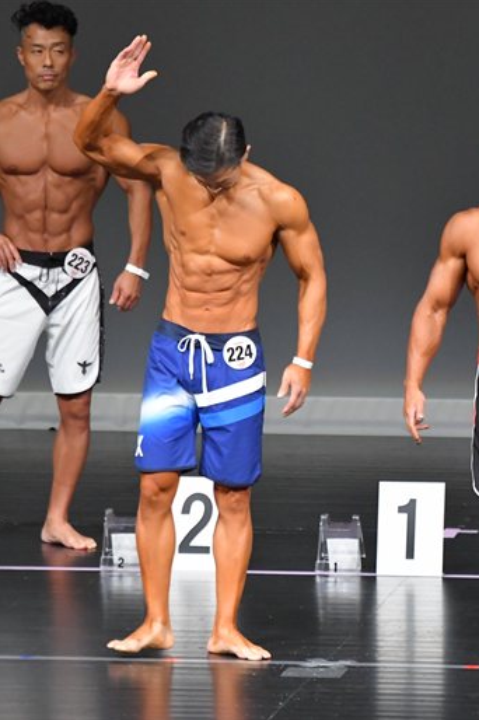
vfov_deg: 4.3
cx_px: 383
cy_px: 360
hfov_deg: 2.9
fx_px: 9492
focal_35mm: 475
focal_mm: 210
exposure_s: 1/400
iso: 5000
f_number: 5.6
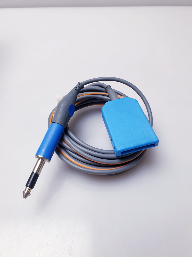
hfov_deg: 53.1
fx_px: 192
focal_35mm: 26
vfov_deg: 67.3
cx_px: 96
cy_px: 128
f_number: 2.4
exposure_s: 1/50
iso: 64
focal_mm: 4.3
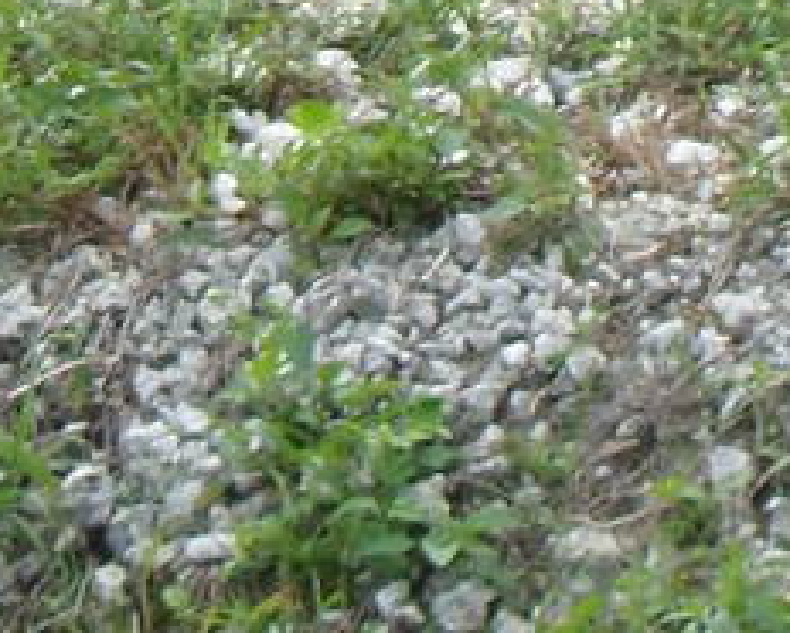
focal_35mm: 1817
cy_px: -565
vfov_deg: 0.9
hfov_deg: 1.1
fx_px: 42519
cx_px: 644
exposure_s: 1/90
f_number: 5.9
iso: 80
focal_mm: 46.8
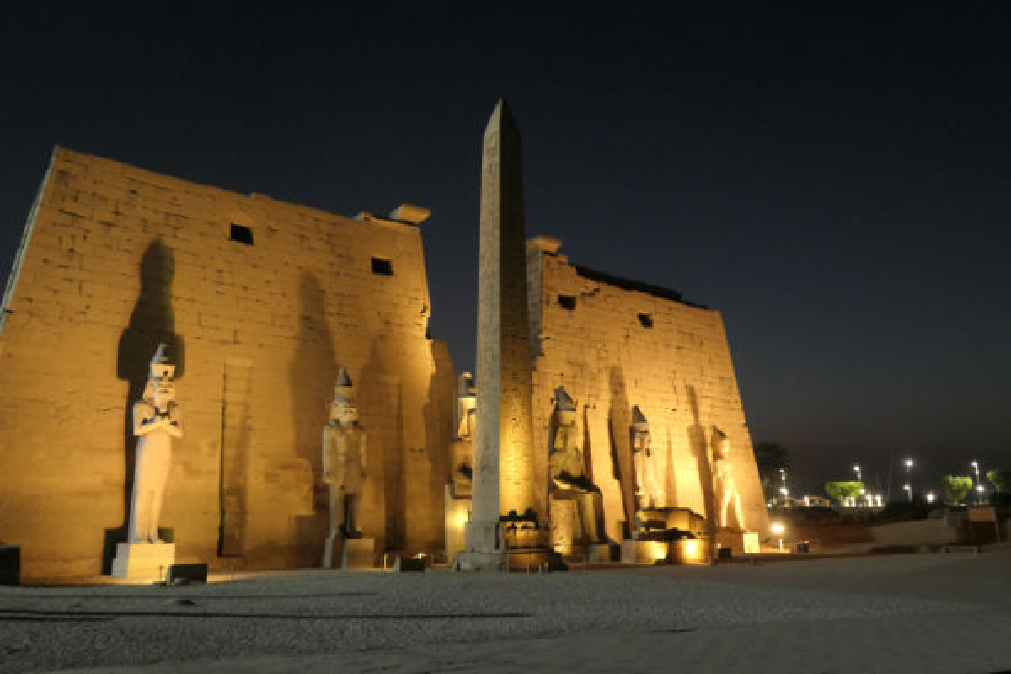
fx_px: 786
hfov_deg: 65.5
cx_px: 506
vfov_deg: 46.4
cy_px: 337
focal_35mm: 28
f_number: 3.4
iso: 1600
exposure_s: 1/13
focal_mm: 10.1
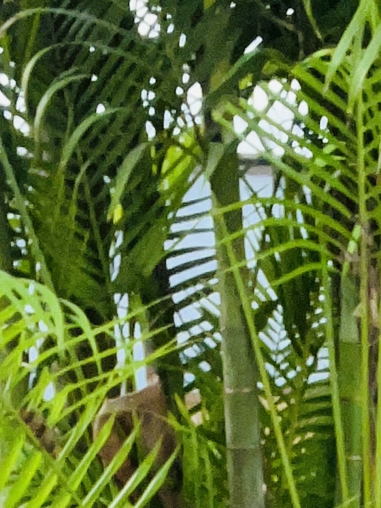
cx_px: 513
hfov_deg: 11.6
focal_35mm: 124
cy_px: 1030
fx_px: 1820
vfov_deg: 13.5
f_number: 2.2
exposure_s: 1/60
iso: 160
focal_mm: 2.71
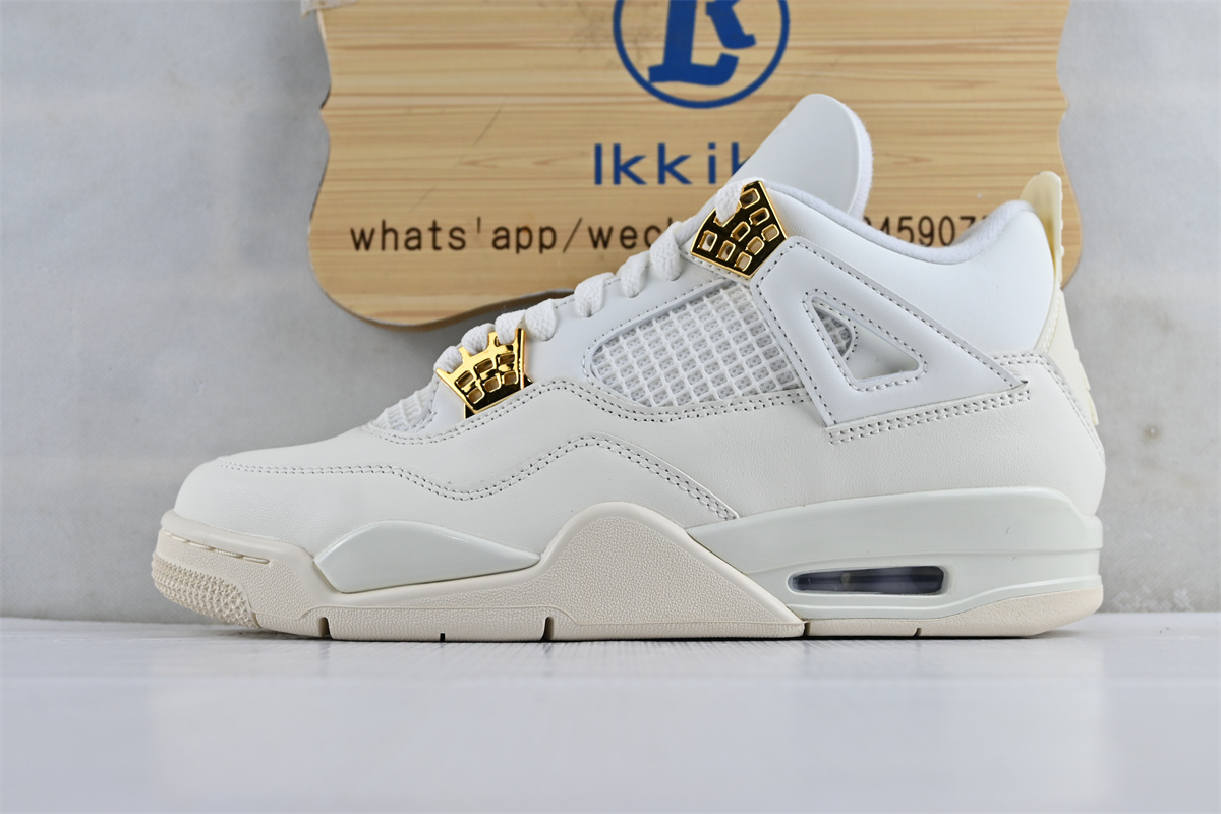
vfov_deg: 27.7
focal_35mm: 49
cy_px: 407
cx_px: 610
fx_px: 1653
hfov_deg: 40.5
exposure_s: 1/60
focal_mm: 32.5
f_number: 5
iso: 100
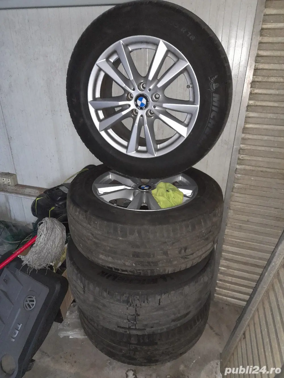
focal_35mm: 25
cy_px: 189
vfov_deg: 69.4
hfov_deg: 54.9
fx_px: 273
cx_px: 142
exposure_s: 1/33
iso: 500
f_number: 2
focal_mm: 4.6
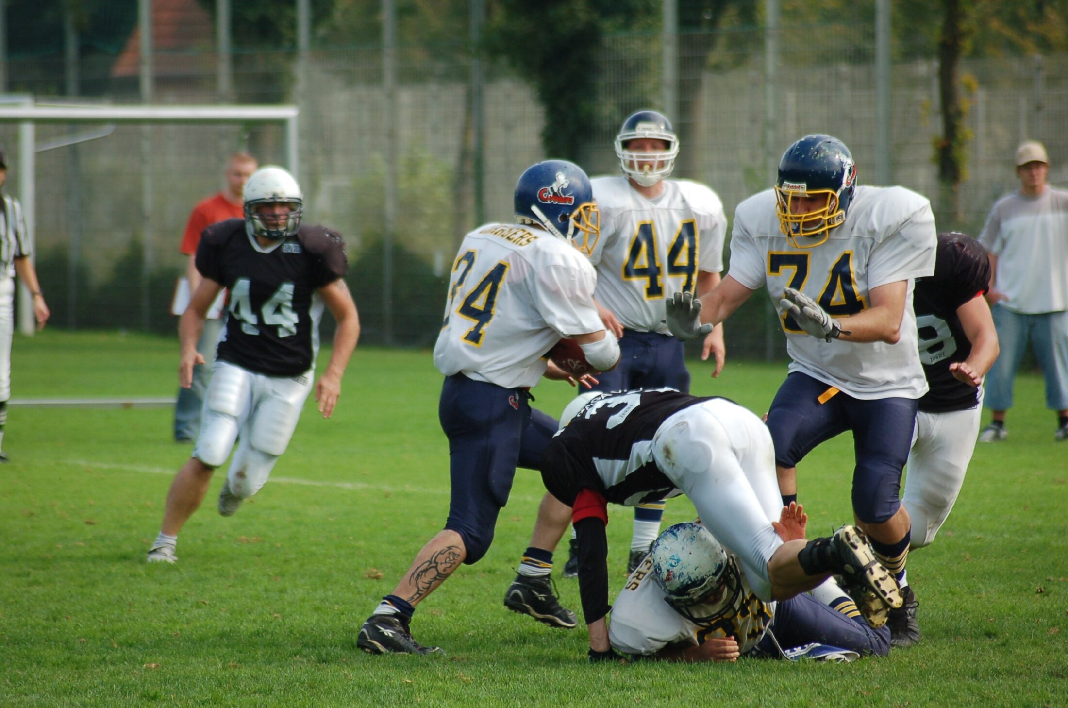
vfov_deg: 4.1
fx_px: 9771
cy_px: 354
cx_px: 534
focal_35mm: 330
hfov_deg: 6.3
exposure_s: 1/800
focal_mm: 220
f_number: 5.3
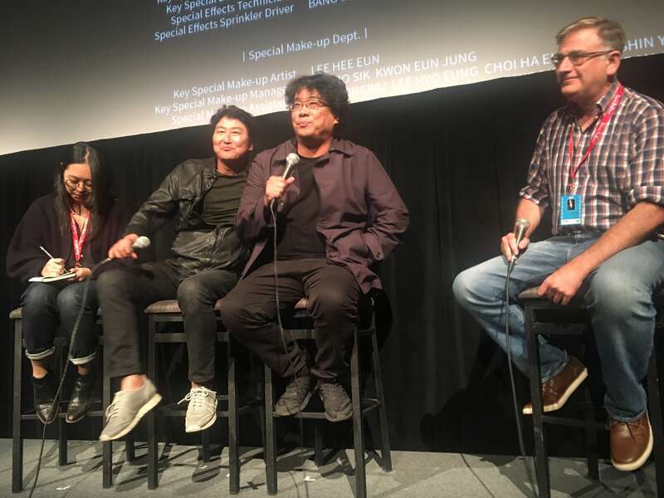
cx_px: 332
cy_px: 249
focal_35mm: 29
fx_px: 556
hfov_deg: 61.7
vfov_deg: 48.2
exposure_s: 1/17
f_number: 2.2
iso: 200
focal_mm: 4.15
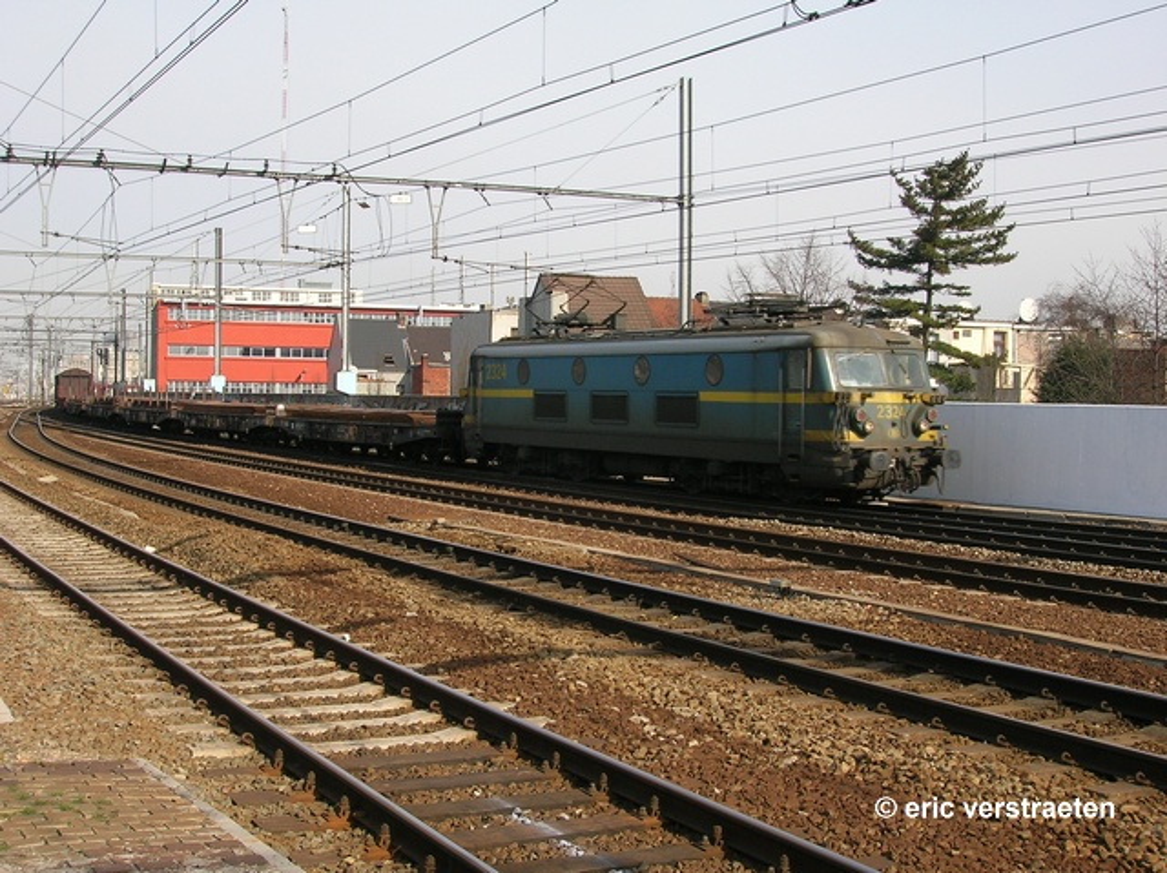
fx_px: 1550
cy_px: 436
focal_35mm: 46
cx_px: 584
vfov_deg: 31.5
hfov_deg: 41.3
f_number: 5.4
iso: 50
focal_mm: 7.7
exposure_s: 1/242
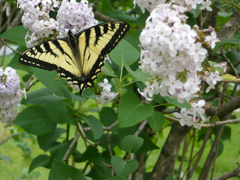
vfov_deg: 14.1
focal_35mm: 105
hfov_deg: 18.7
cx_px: 120
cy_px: 90
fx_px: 728
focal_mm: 17.4
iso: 200
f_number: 5
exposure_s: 1/125
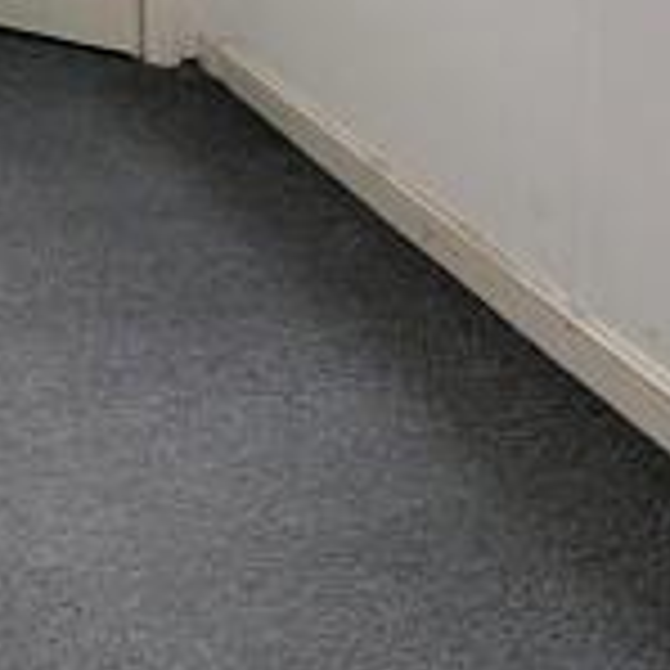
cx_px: 715
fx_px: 1730
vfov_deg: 21.8
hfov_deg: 21.0
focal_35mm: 79
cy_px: 182
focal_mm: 1.95
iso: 53
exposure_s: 1/104
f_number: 2.2
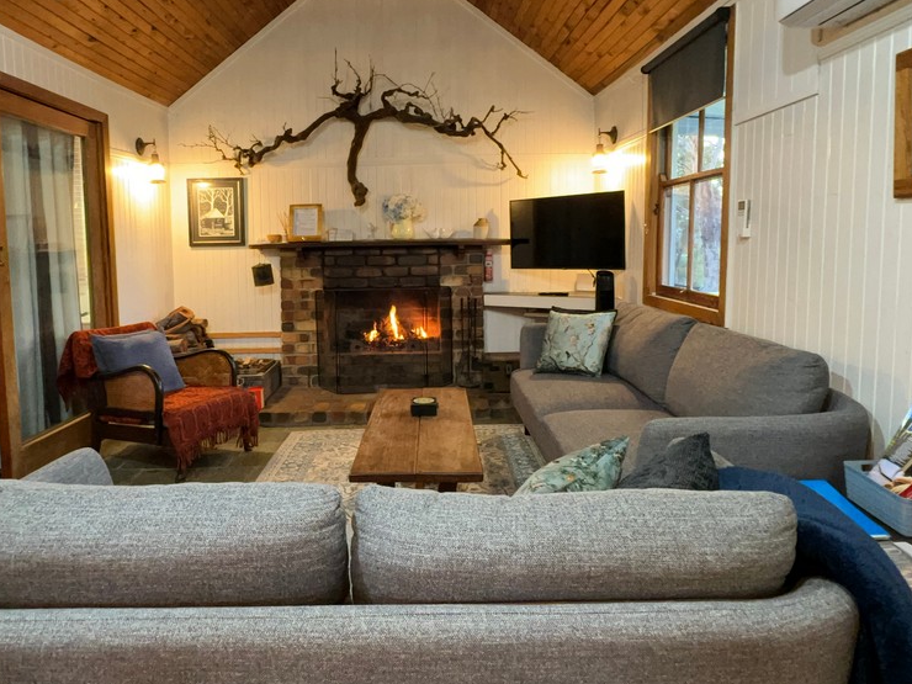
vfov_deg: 71.4
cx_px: 364
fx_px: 474
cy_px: 307
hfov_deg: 86.6
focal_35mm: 18
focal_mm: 1.57
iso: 250
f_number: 1.8
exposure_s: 1/20
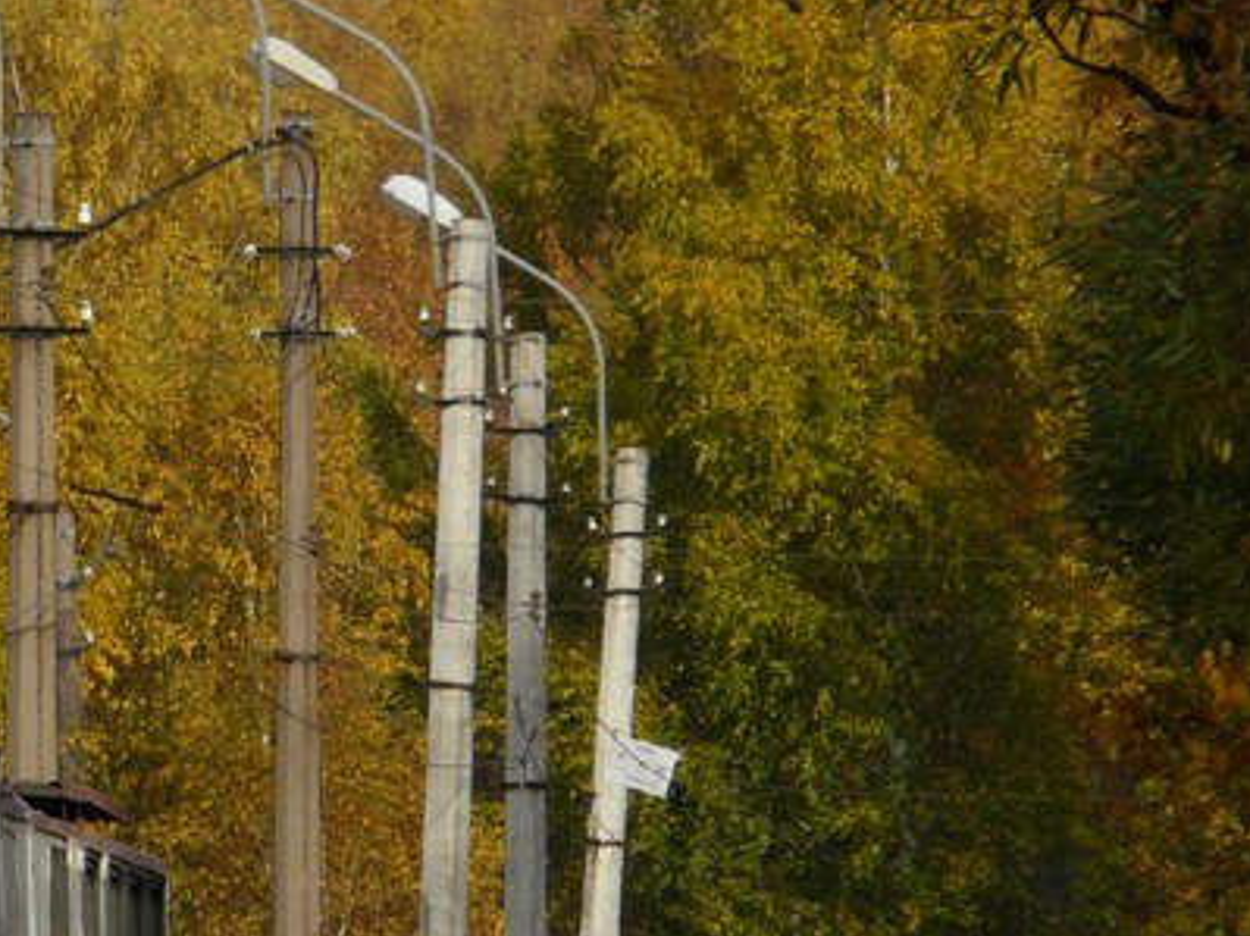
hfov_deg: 2.2
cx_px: -138
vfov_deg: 1.7
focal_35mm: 898
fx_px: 32417
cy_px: 689
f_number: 8
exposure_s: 1/160
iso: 100
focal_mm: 57.4
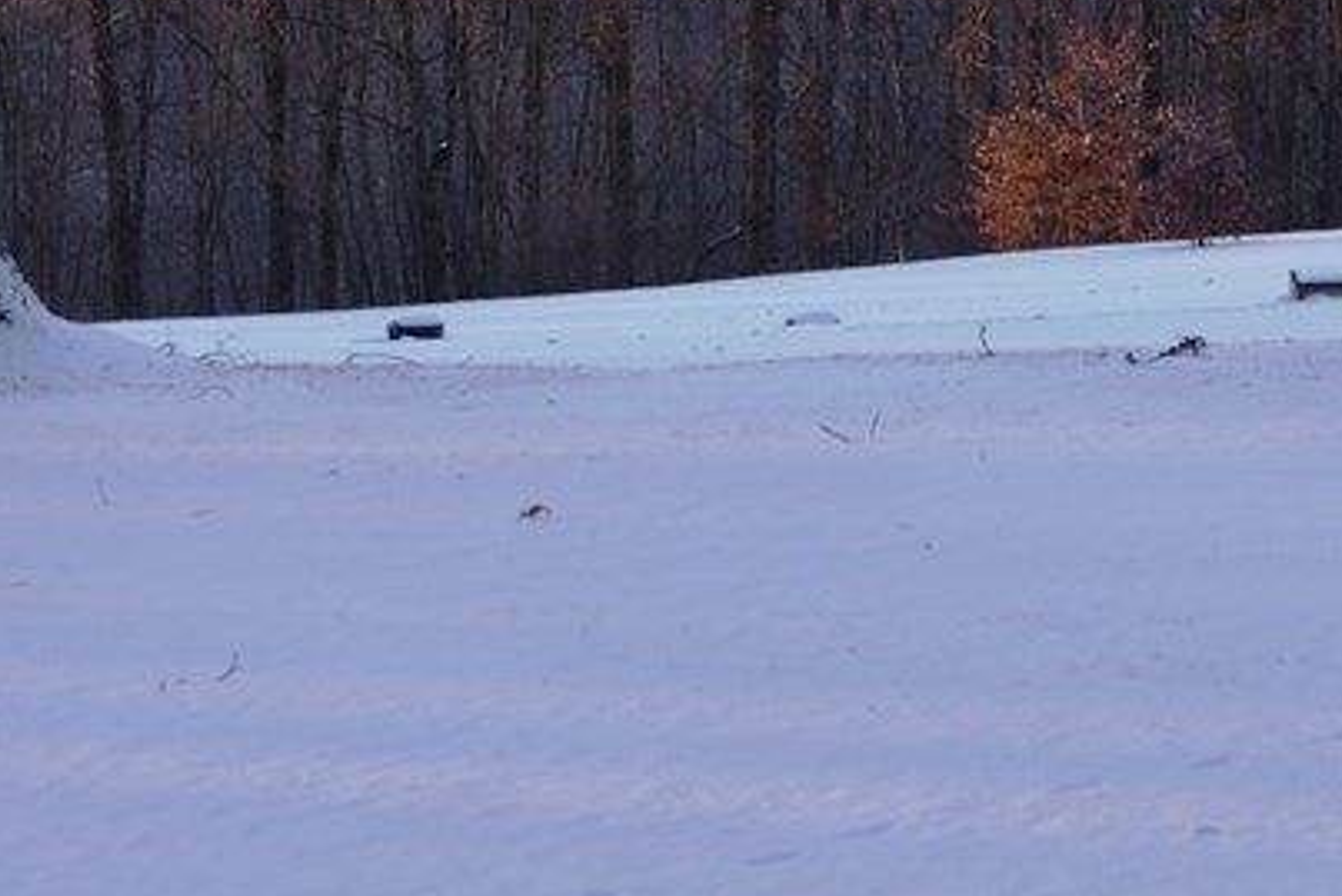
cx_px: 889
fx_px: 4969
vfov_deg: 10.2
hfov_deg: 15.4
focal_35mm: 133
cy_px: -85
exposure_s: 1/160
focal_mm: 35
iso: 100
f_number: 5
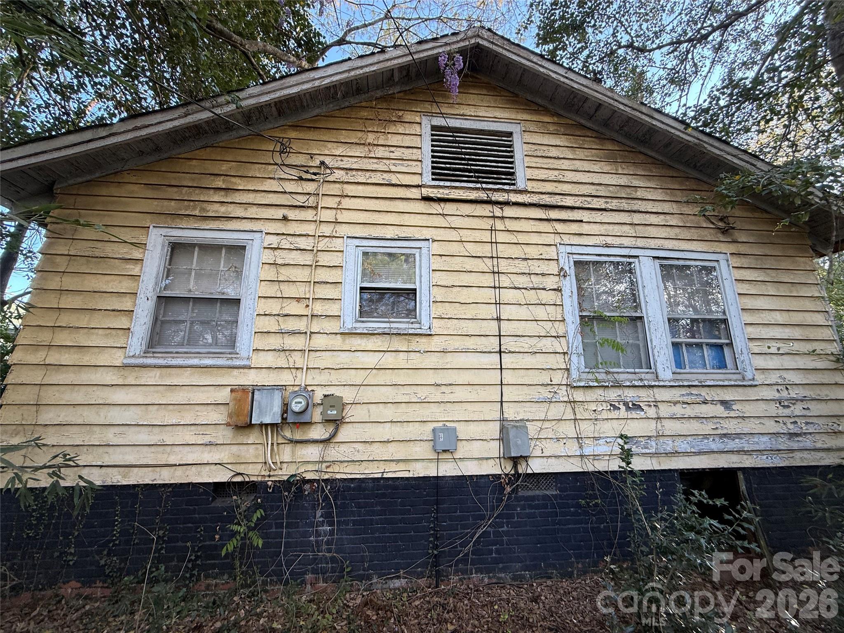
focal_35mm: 14
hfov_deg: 102.1
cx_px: 422
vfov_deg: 85.7
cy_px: 316
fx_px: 341
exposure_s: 1/99
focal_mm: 2.22
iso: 64
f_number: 2.2
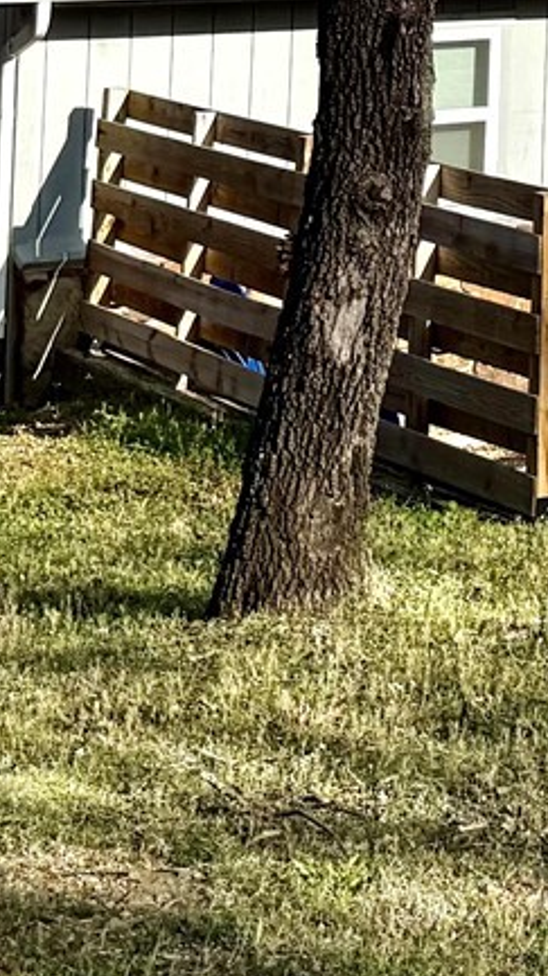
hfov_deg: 9.6
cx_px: 1179
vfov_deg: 17.0
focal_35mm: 116
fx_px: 3002
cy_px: -399
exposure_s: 1/4405
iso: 80
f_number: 1.78
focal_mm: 6.76
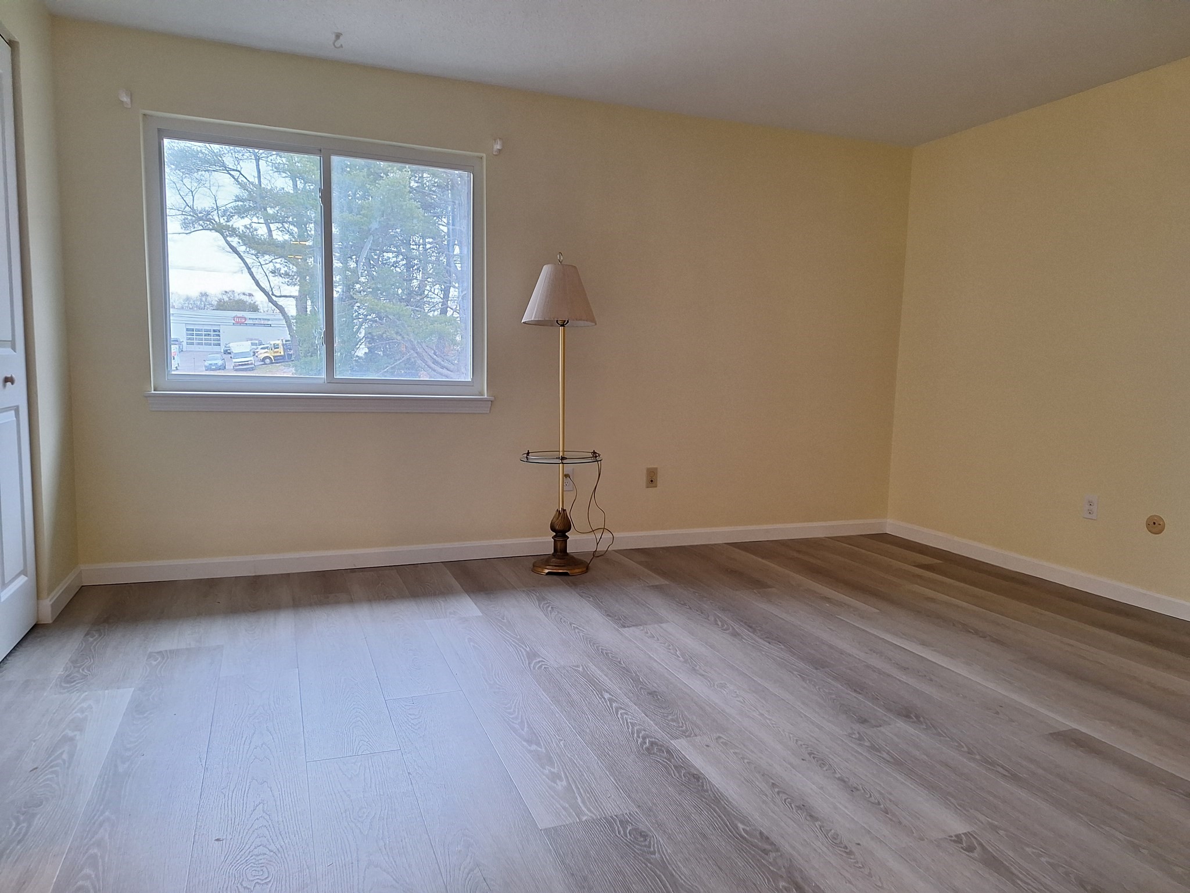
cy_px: 446
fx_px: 791
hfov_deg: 73.9
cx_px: 595
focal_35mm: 23
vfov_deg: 58.9
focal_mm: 5.54
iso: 100
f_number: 1.8
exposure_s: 1/40
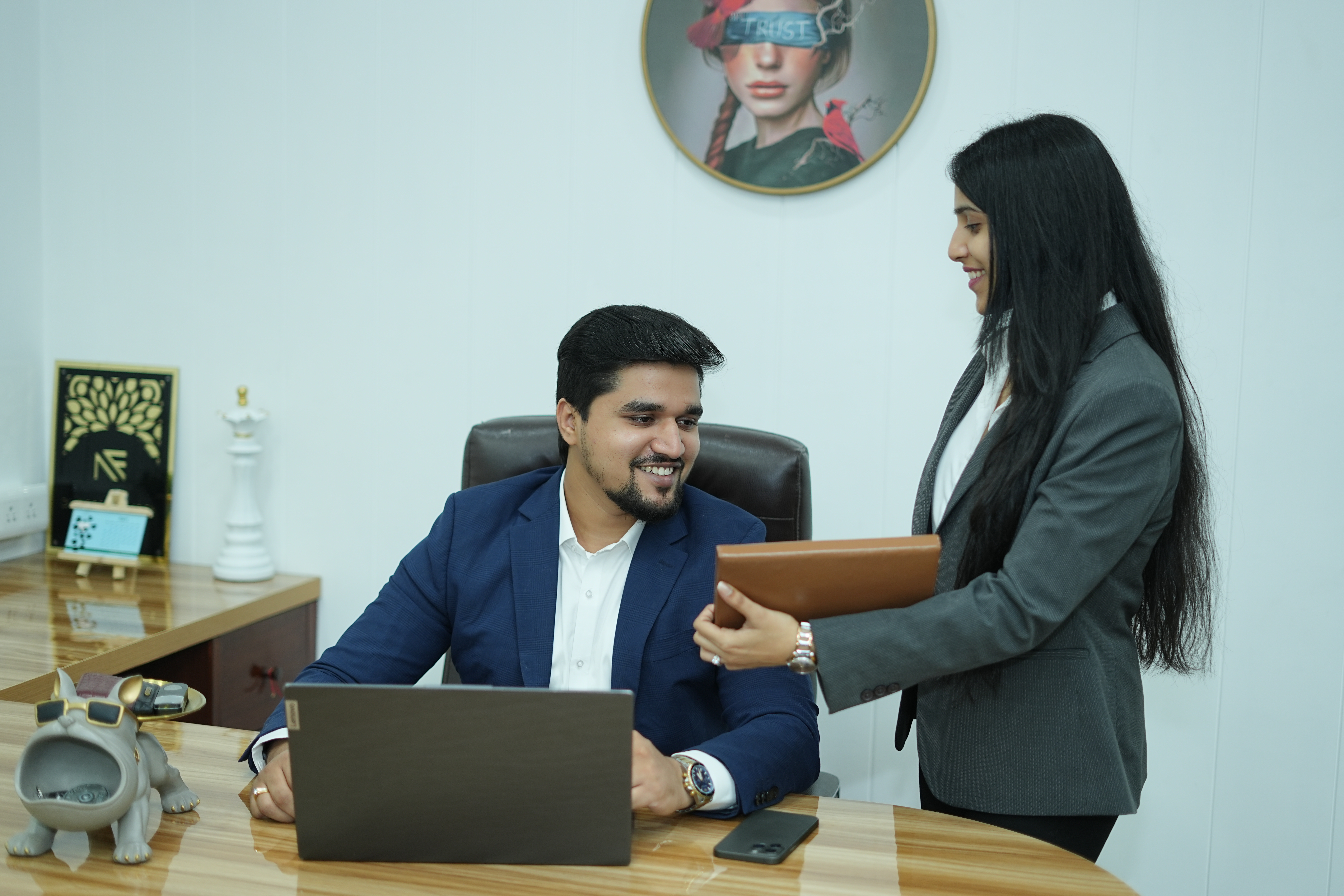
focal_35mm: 50
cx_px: 672
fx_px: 1867
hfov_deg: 39.6
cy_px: 448
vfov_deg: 27.0
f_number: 2
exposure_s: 1/125
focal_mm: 50
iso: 200
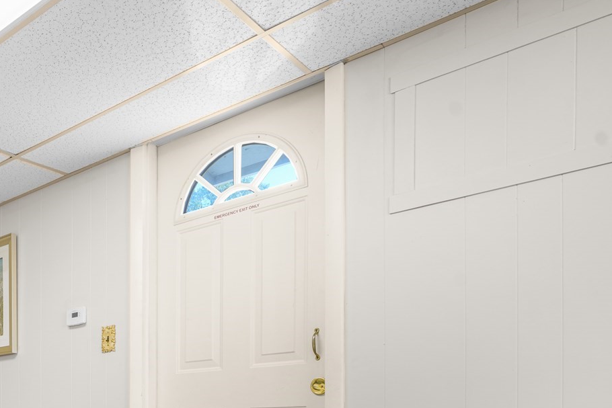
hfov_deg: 45.8
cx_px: 17
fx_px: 612
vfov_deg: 32.9
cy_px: 434
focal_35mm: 36
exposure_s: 1/4
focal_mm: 16
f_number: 8
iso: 100
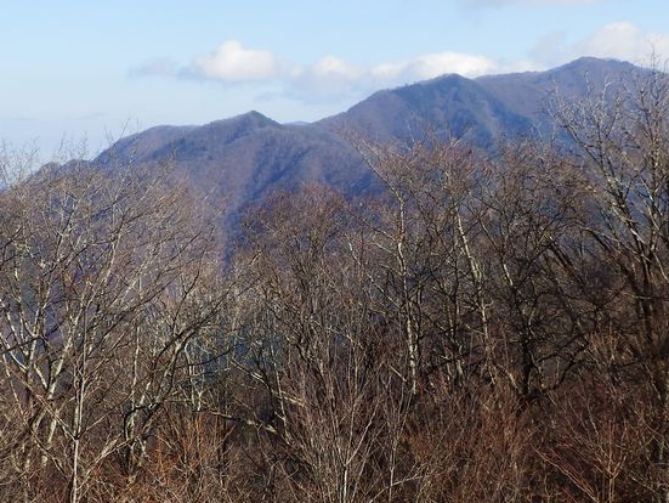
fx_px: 1431
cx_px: 390
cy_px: 340
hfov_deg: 26.3
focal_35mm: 74
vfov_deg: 19.9
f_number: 4.4
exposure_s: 1/500
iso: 80
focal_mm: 9.1
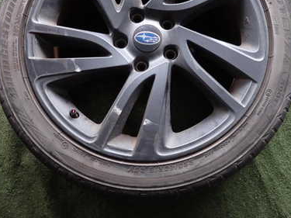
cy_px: 70
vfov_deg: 35.5
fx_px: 336
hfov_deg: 46.7
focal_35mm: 40
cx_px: 162
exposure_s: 1/60
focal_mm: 4.5
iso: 160
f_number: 2
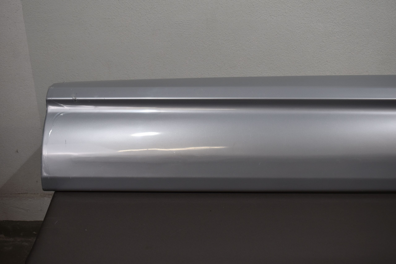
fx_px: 495
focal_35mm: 45
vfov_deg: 29.9
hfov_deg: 43.6
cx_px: 198
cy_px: 132
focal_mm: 30
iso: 320
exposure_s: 1/125
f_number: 5.6
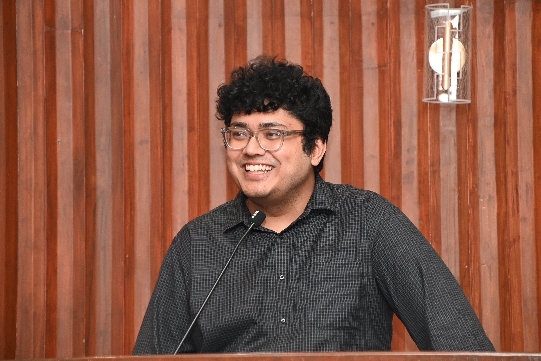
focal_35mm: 195
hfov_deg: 10.5
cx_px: 270
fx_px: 2933
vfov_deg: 7.1
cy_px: 180
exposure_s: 1/125
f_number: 5.6
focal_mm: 130
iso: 1250
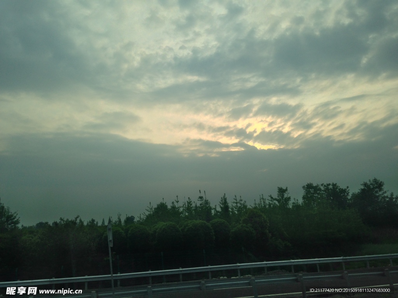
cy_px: 149
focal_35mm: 33
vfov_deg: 42.9
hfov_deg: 55.4
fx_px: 379
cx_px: 199
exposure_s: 1/1290
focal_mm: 4.12
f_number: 2.4
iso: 50
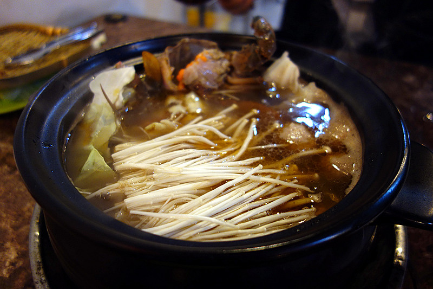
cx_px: 216
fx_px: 337
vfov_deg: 46.4
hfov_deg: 65.5
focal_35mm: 28
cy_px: 144
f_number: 1.8
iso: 320
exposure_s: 1/30
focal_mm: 10.4
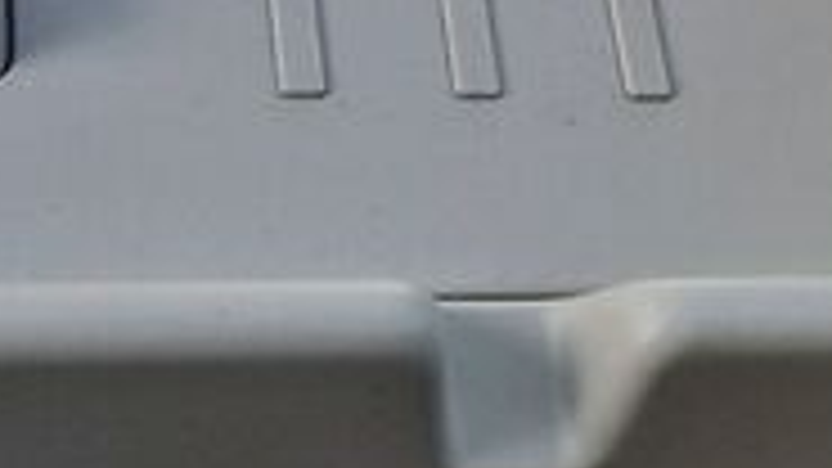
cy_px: -772
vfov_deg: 9.1
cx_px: 301
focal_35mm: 116
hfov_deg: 18.4
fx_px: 2559
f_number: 1.8
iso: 50
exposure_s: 1/625
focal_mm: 5.54
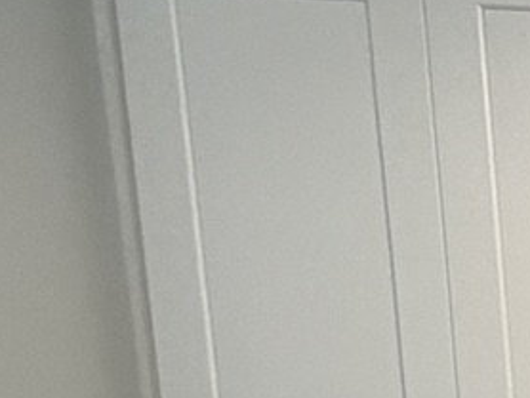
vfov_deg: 12.3
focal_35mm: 103
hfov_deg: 10.0
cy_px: 857
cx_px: 1792
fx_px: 1578
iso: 160
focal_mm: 2.22
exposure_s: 1/120
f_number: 2.2
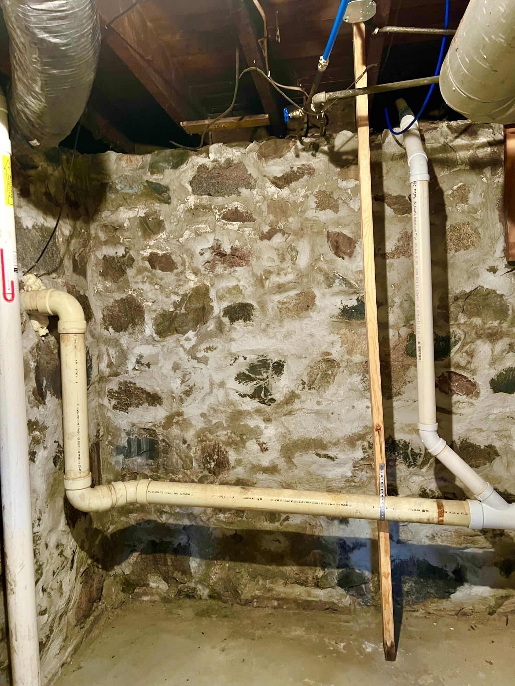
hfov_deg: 53.1
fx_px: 516
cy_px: 343
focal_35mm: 26
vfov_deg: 67.3
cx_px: 258
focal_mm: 5.7
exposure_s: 1/30
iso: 500
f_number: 1.5
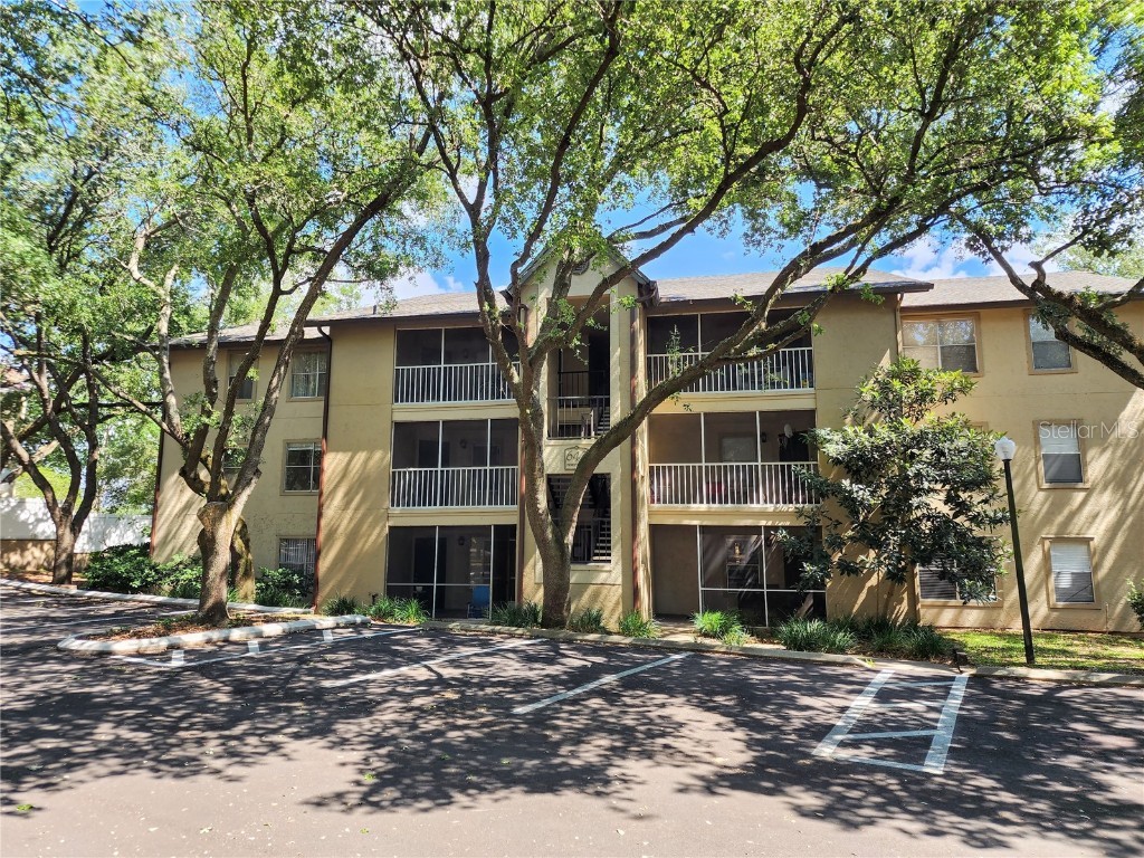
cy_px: 429
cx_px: 572
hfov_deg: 73.9
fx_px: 760
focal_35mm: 23
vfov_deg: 58.9
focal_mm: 6.4
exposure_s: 1/180
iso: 16
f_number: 1.8
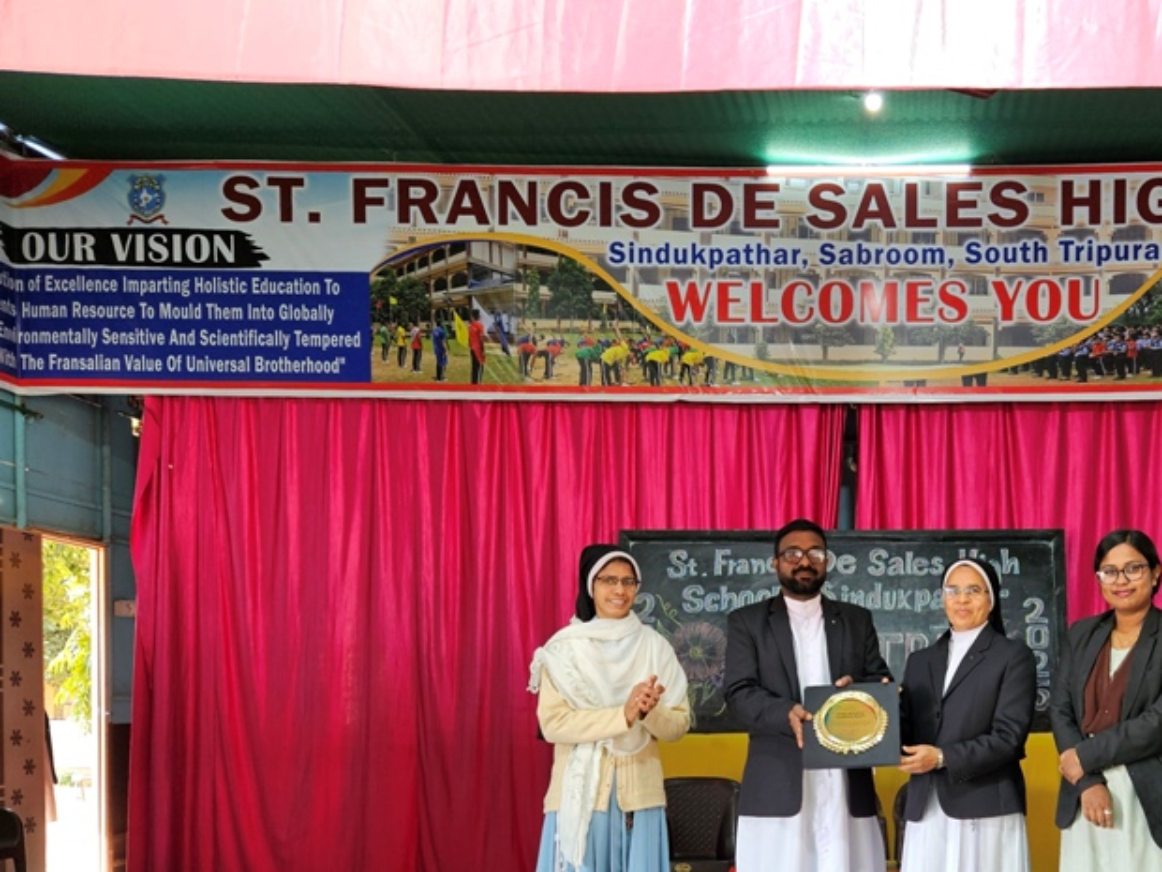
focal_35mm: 38
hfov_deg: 47.6
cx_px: 834
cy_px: 694
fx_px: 1276
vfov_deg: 36.5
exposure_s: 1/100
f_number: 1.8
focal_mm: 5.4
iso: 80
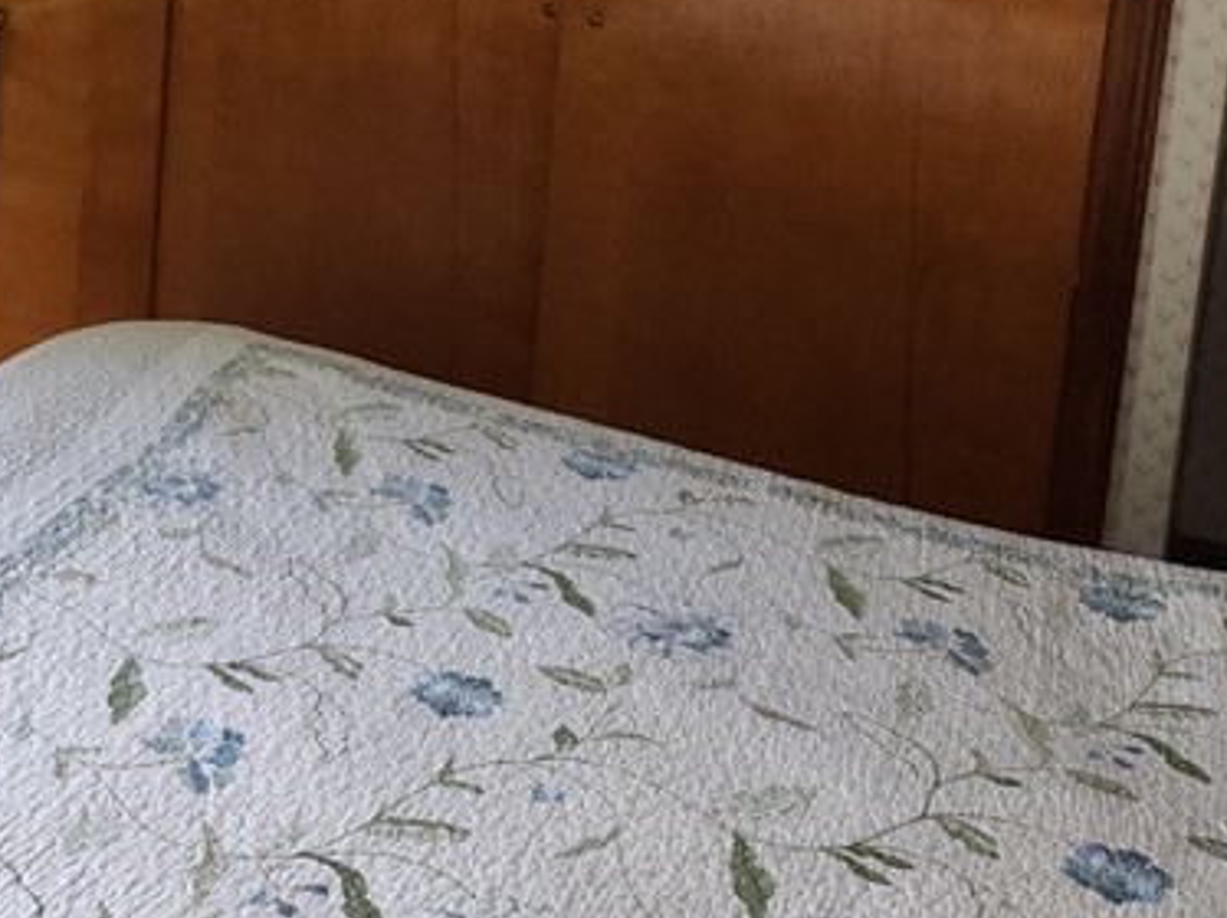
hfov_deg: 29.4
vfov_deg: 22.1
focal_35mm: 63
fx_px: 2232
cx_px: 108
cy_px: -75
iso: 100
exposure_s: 1/40
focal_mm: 6.4
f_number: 1.8
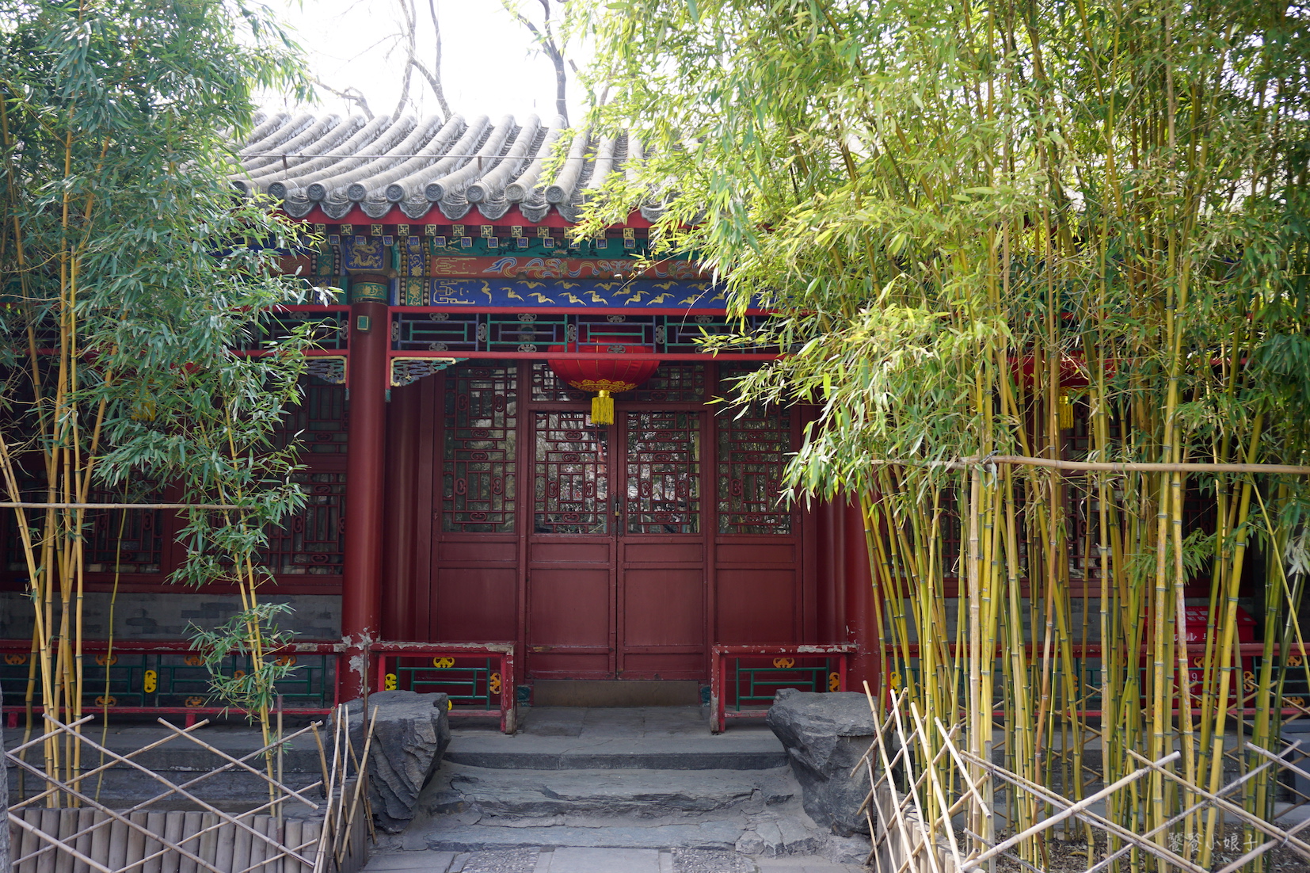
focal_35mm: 32
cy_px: 436
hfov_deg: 59.5
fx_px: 1146
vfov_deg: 41.7
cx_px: 655
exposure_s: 1/60
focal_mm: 21
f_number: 4
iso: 100
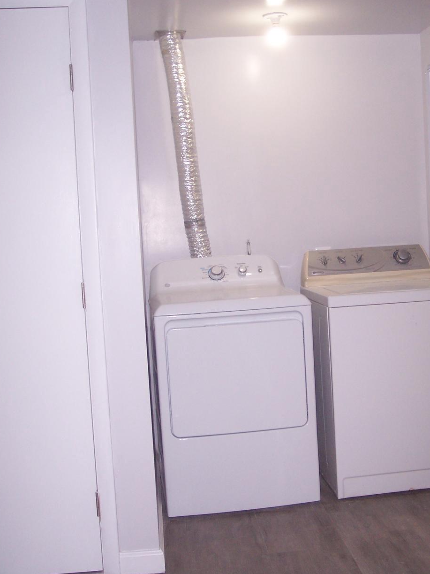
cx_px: 249
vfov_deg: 38.9
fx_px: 812
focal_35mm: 49
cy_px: 283
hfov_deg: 29.6
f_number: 2.8
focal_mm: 8
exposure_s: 1/60
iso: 140
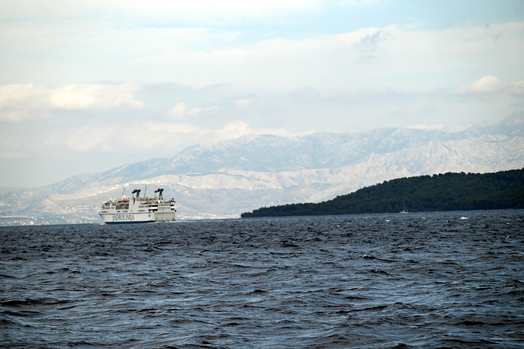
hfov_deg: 14.6
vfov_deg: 9.8
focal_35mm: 140
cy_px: 174
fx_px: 2038
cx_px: 262
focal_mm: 140
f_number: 5.6
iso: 180
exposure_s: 1/1000
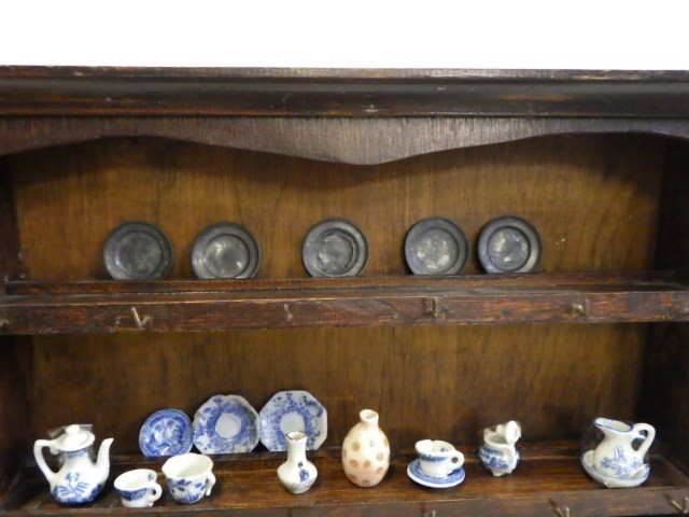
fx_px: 557
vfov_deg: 49.7
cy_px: 258
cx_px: 344
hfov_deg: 63.4
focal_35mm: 28
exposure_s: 1/40
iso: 1600
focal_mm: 5
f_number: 3.5
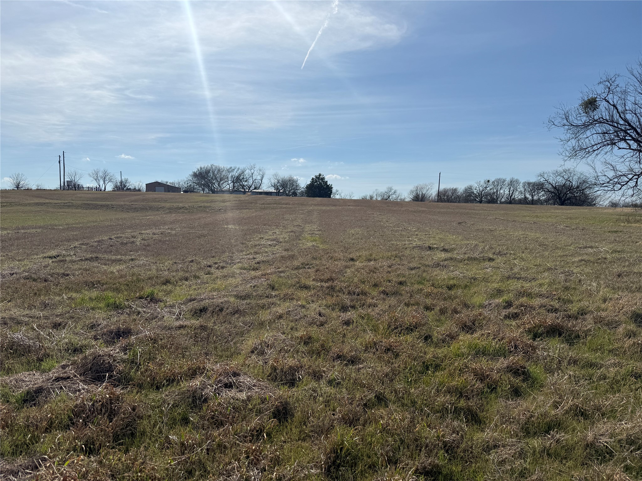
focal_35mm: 24
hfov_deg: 71.6
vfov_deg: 56.8
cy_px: 240
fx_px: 445
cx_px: 321
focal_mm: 6.76
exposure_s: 1/14286
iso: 80
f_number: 1.78
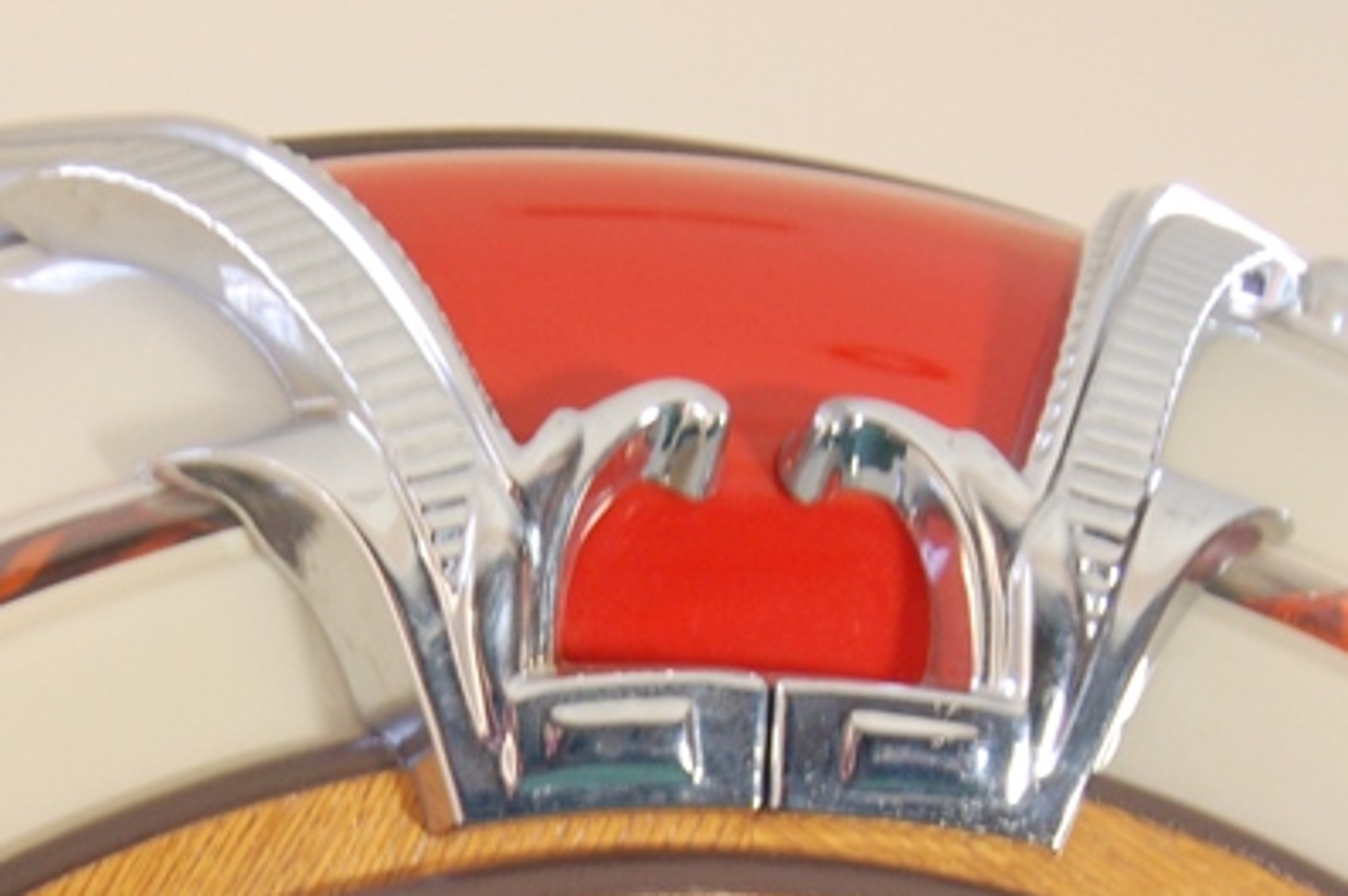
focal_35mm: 116
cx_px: 336
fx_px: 4340
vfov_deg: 11.6
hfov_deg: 17.6
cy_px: 950
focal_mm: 34
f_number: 4.5
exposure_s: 1/15
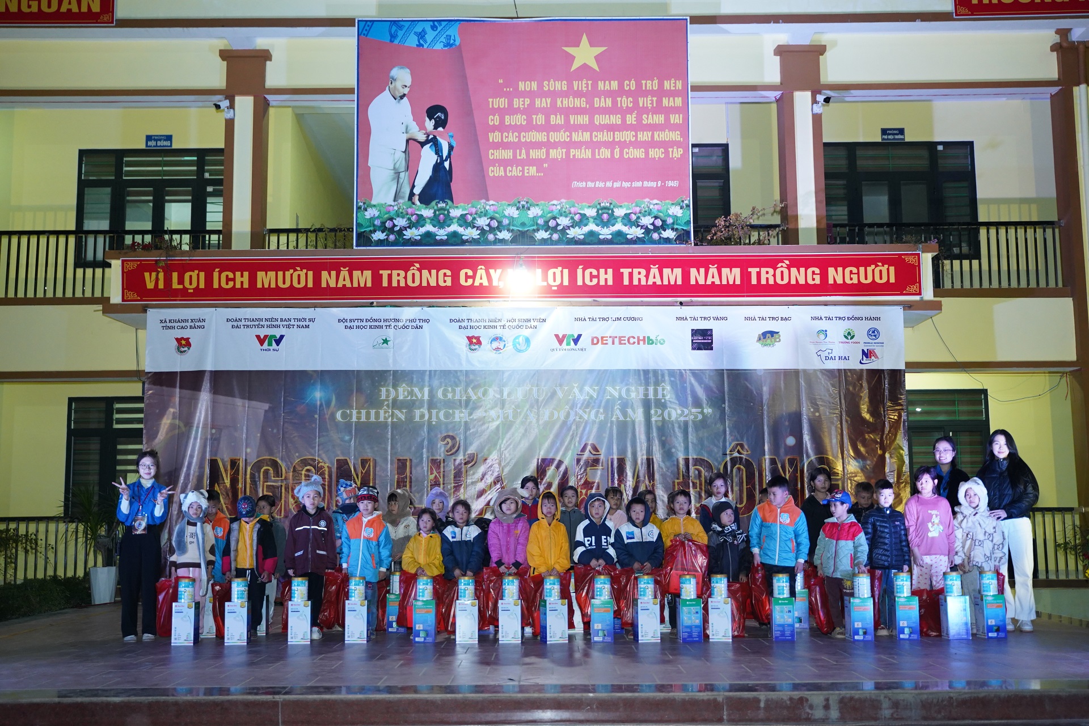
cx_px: 544
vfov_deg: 34.2
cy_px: 363
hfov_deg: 49.6
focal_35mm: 39
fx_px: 1180
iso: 3200
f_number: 2.8
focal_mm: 39
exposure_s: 1/160
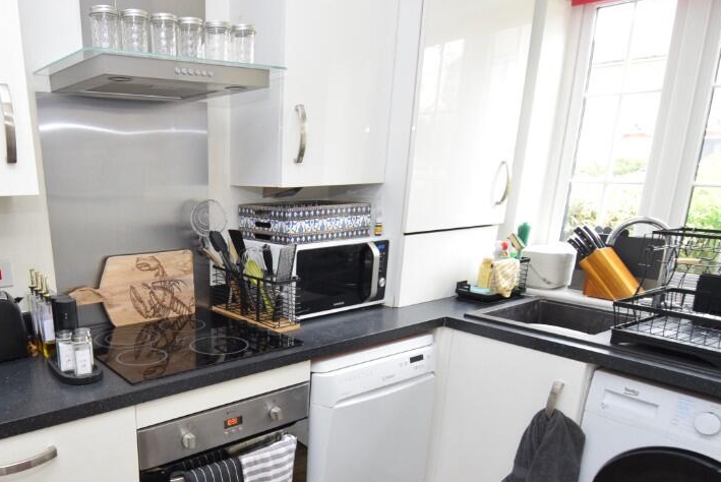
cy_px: 343
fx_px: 521
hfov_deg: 66.2
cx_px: 206
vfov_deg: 48.3
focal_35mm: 26
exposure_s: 1/60
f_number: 4
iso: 1100
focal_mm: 12
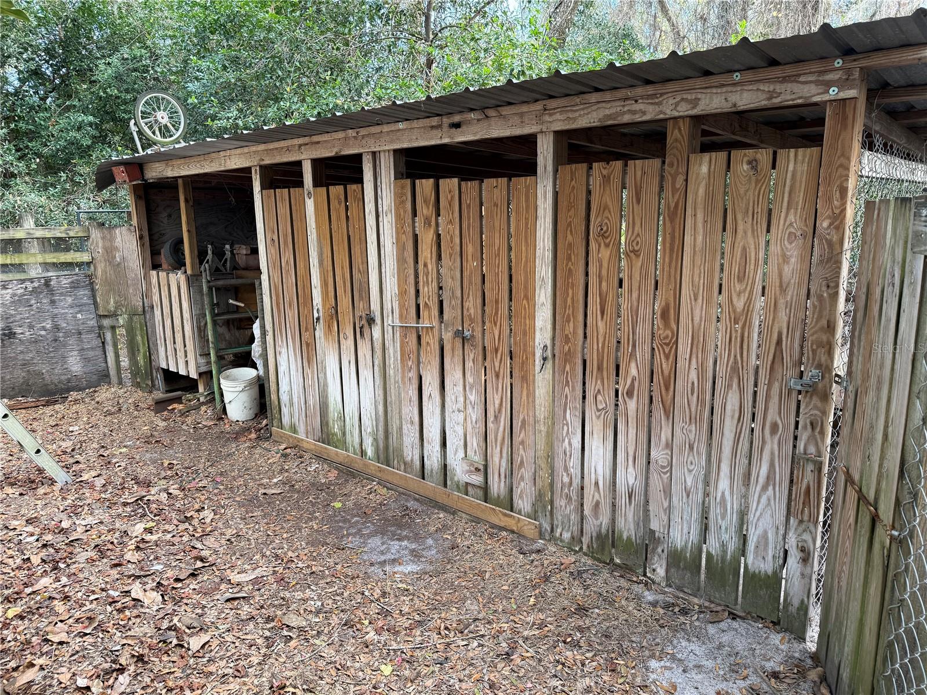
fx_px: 643
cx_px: 464
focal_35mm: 24
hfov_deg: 71.6
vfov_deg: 56.8
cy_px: 348
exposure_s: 1/121
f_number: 1.78
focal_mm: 6.76
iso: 80
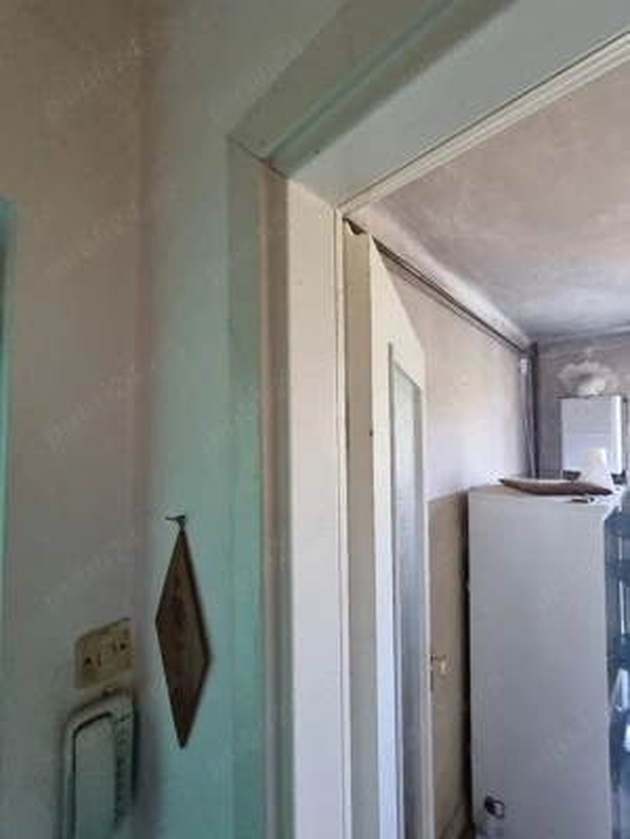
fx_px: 315
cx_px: 315
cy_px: 420
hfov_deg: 89.9
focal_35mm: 13
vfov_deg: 106.2
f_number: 2.2
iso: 320
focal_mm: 2.2
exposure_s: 1/33
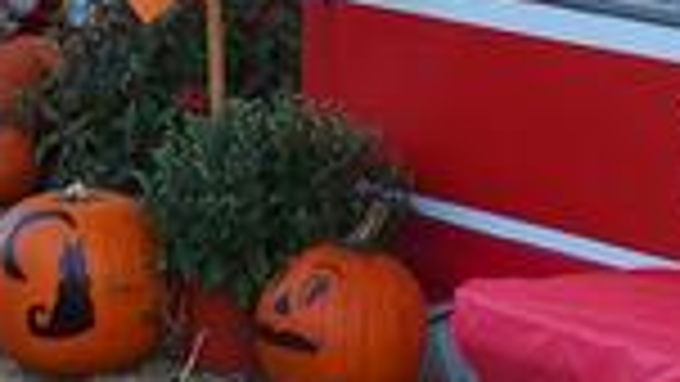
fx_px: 3643
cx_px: 207
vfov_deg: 5.9
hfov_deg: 10.7
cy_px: -369
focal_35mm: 202
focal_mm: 13.2
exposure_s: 1/125
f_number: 3.2
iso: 100
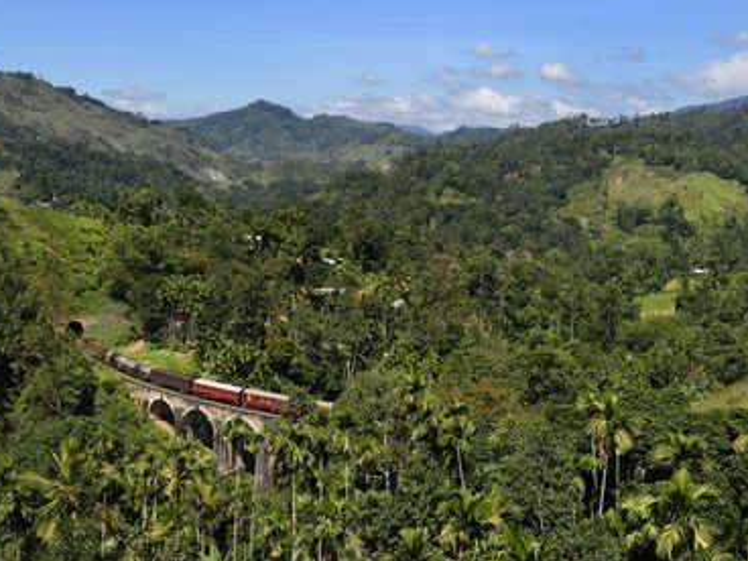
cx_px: 399
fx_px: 951
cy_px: 283
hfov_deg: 42.9
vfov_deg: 32.9
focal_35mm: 44
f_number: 13
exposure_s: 1/400
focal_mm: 40
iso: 400
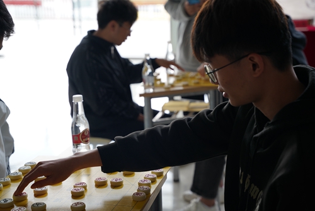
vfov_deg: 22.2
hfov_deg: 32.8
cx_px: 158
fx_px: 536
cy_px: 106
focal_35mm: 61
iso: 320
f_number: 4
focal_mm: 61.2
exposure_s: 1/60
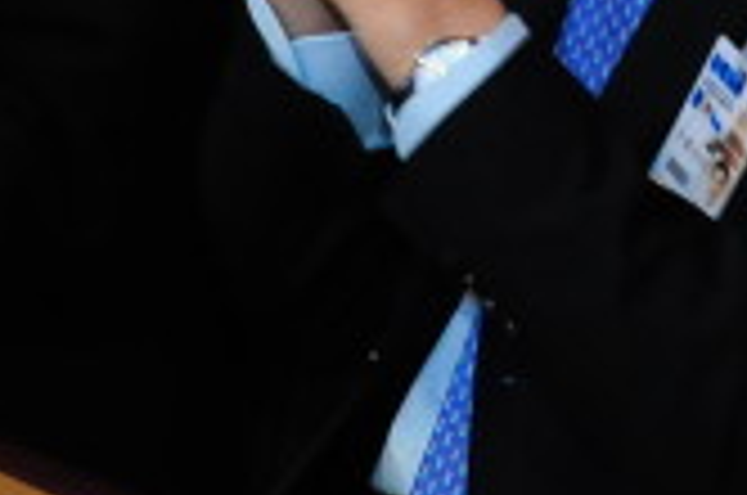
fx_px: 4598
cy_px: -590
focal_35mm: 222
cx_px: 927
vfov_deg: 6.0
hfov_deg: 9.2
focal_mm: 24
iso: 1000
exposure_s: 1/60
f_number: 5.6
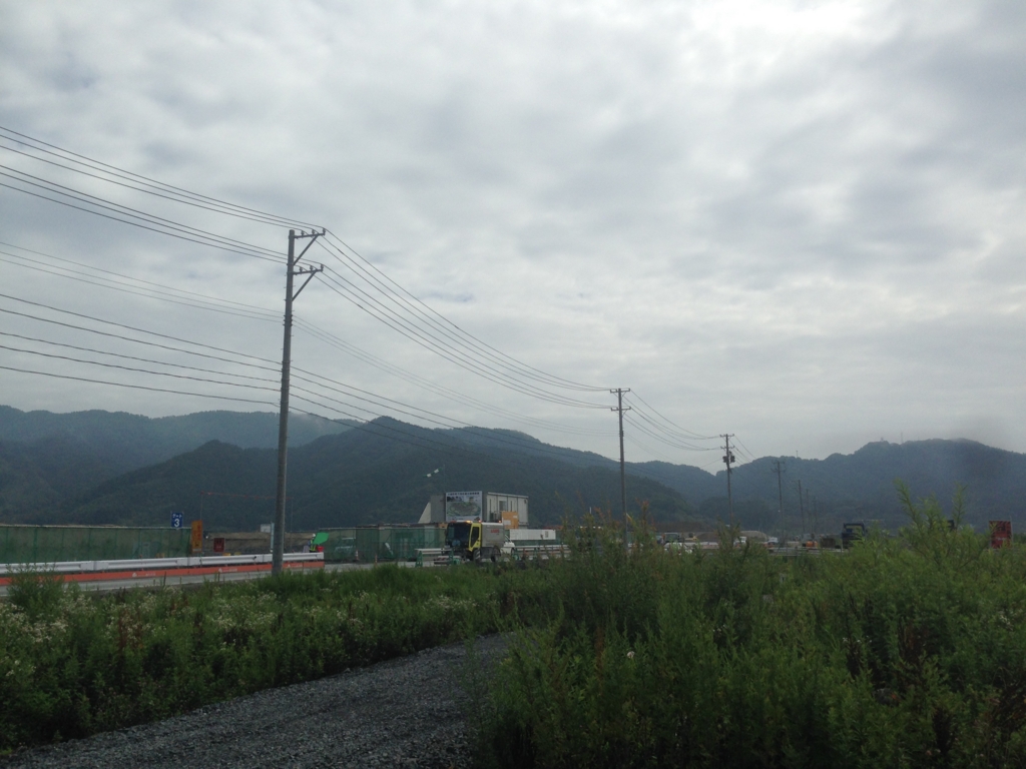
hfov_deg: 55.4
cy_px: 384
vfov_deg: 42.9
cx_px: 513
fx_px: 978
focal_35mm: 33
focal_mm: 4.12
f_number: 2.4
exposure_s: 1/3623
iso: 50
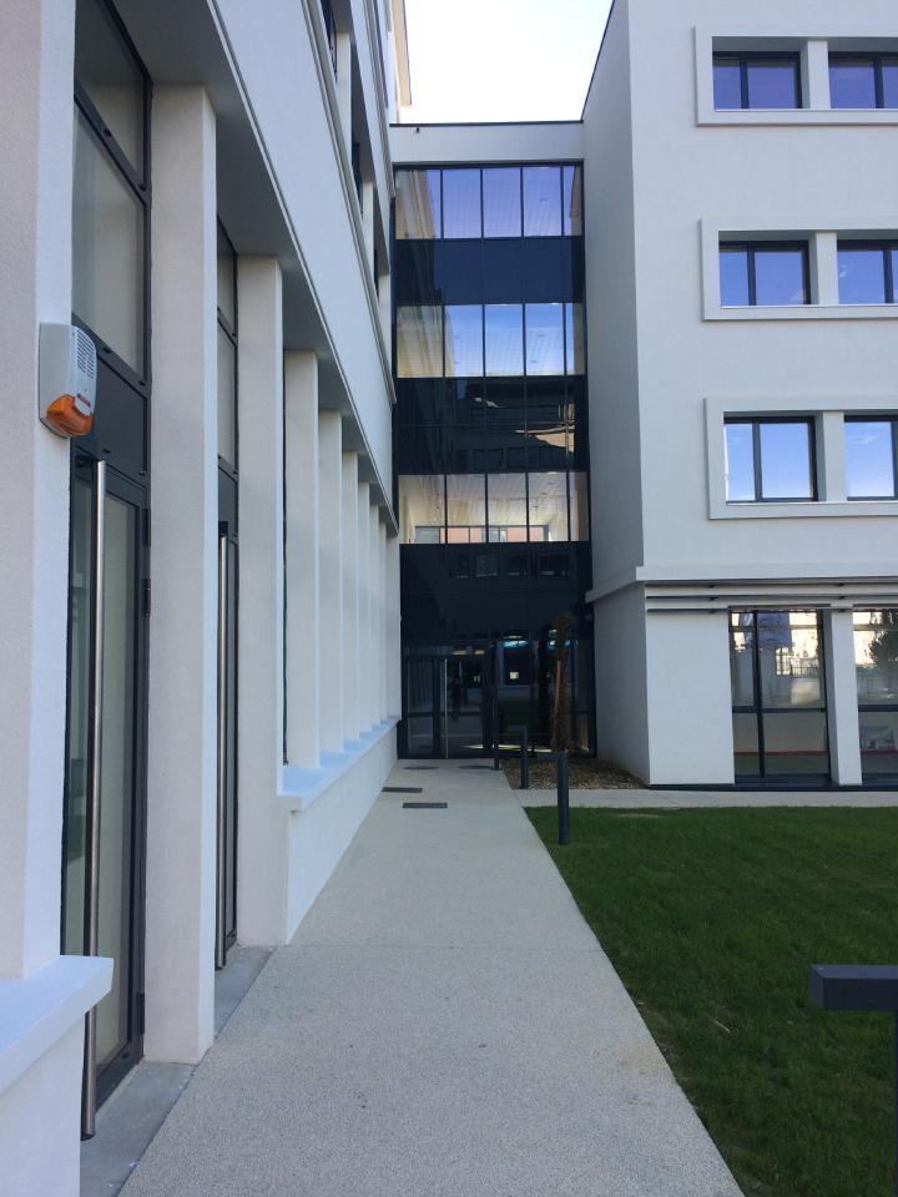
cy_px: 598
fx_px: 1003
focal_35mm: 29
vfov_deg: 61.7
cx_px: 449
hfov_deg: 48.2
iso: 32
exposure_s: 1/275
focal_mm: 4.15
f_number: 2.2
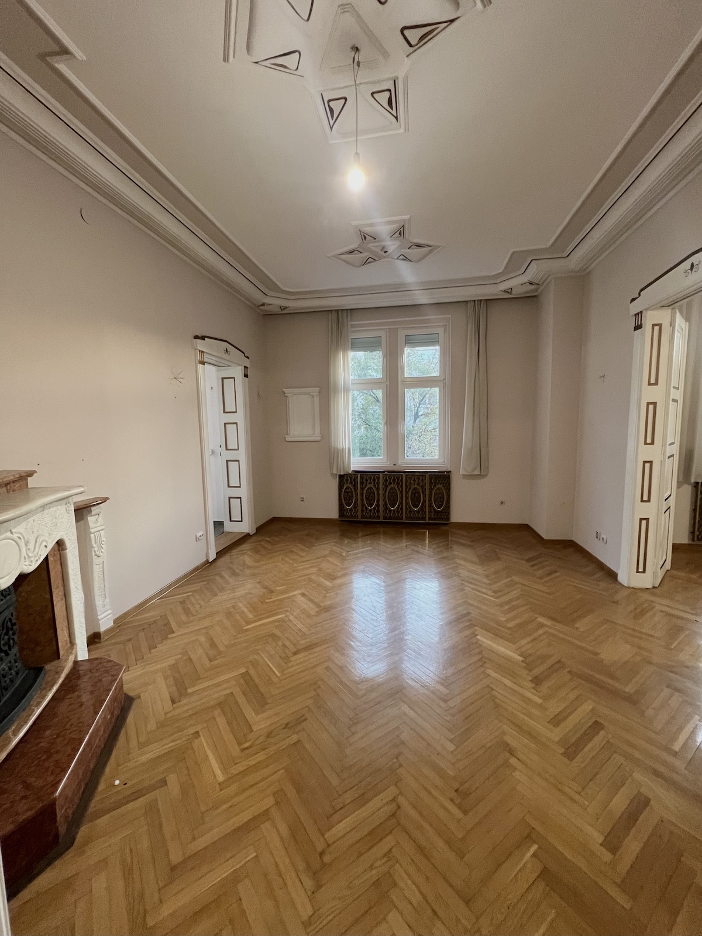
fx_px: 352
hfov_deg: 89.9
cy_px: 468
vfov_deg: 106.2
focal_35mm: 13
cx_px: 351
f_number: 1.8
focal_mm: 1.57
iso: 320
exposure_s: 1/50
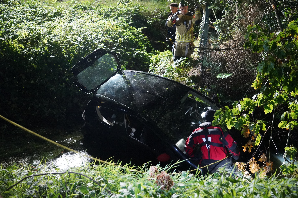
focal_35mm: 41
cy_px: 99
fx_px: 339
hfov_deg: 47.4
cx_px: 149
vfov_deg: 32.6
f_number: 4
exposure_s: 1/60
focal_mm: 41
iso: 12800
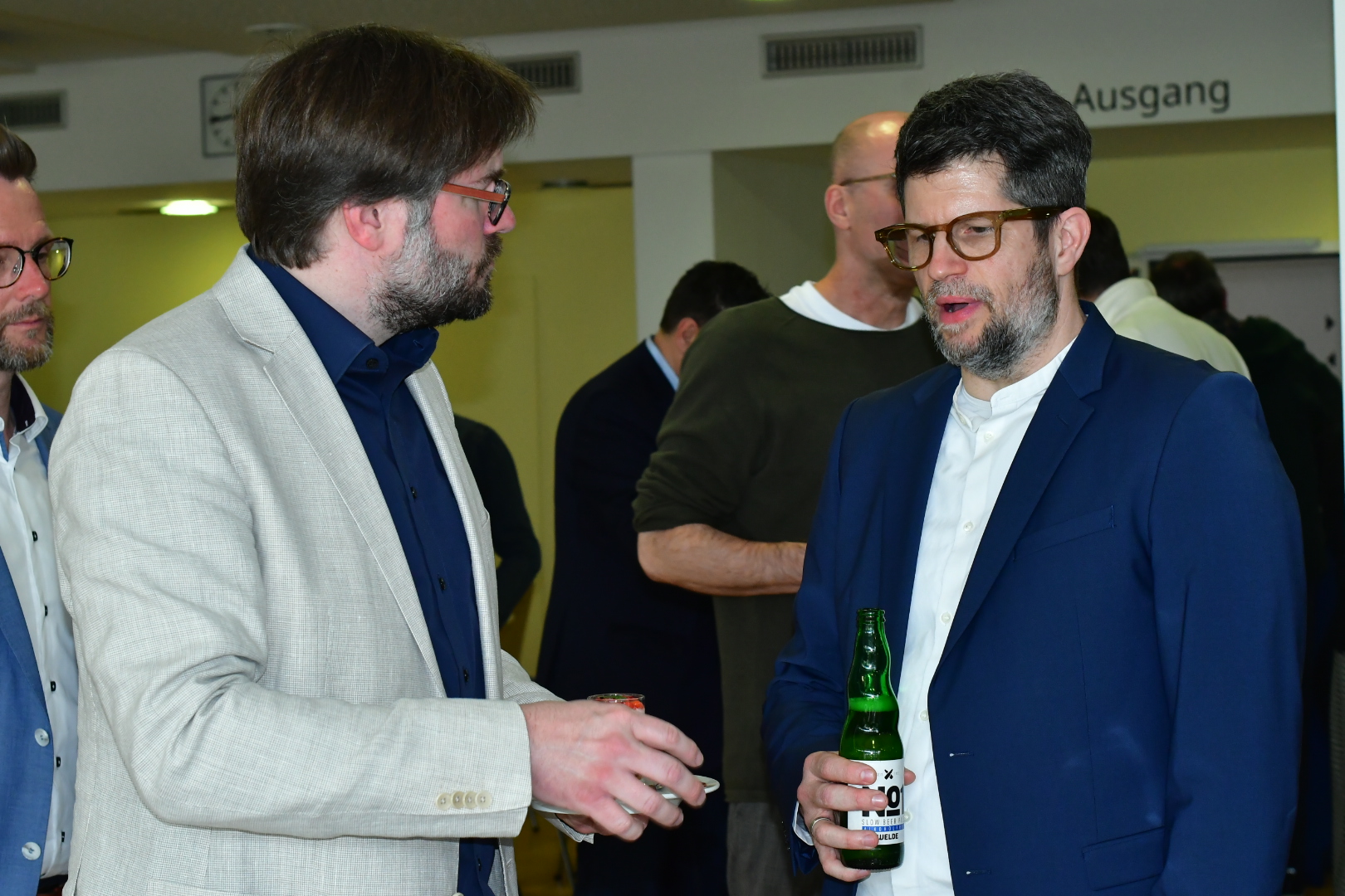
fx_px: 2802
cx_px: 672
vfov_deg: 18.2
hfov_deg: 27.0
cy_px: 448
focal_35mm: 75
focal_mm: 50
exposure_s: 1/125
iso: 1600
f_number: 6.3
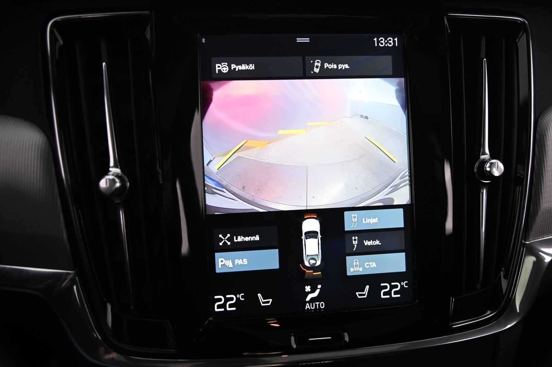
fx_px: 582
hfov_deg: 50.7
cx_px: 276
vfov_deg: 35.0
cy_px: 184
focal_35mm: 38
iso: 2000
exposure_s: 1/40
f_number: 4
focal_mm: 38
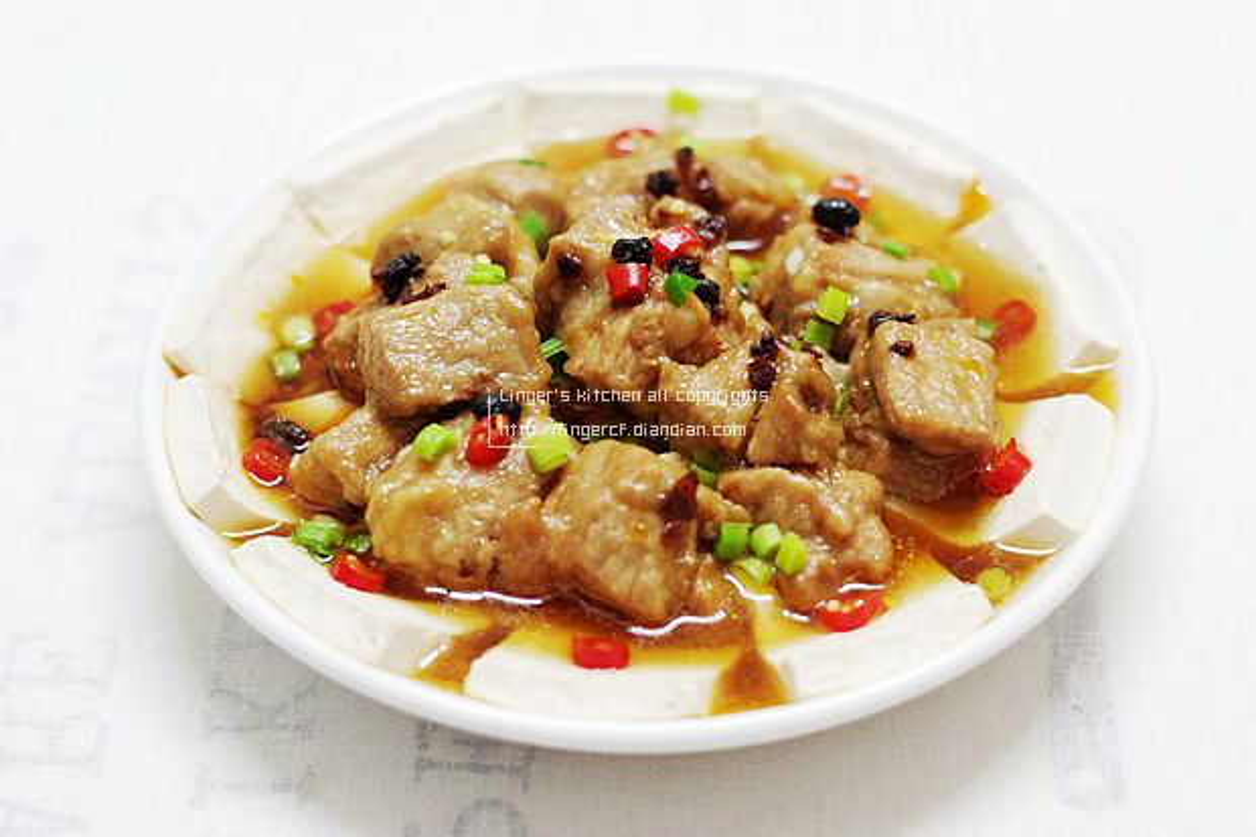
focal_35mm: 75
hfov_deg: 27.0
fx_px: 2616
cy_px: 418
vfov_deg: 18.2
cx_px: 628
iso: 1600
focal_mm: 50
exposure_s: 1/100
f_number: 2.8
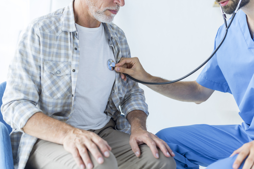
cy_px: 84
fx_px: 353
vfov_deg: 27.0
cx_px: 127
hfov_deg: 39.6
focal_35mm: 50
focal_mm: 50
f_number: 2.8
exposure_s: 1/160
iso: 400
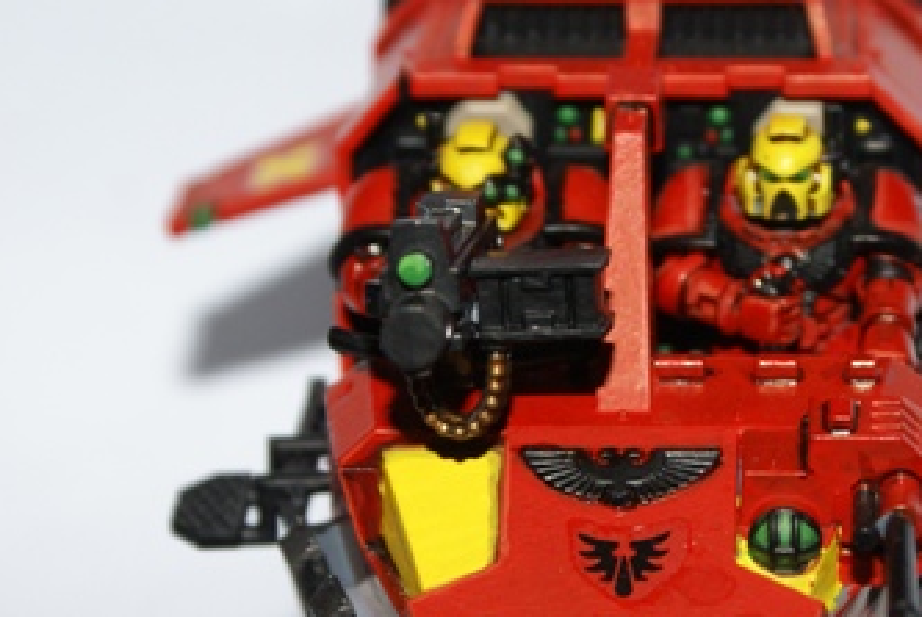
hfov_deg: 14.2
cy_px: 457
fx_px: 3693
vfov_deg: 9.5
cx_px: 637
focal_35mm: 144
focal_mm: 50
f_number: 6.3
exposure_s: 1/80
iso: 400
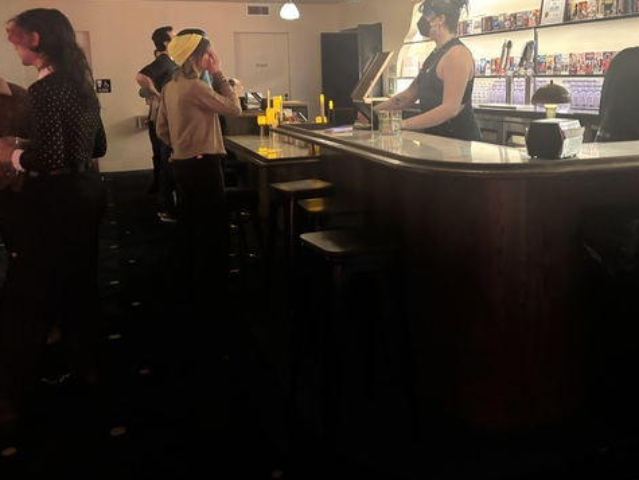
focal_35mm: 35
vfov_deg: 40.2
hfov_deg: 52.4
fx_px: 647
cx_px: 369
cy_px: 160
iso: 640
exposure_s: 1/30
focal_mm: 5.96
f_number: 1.6
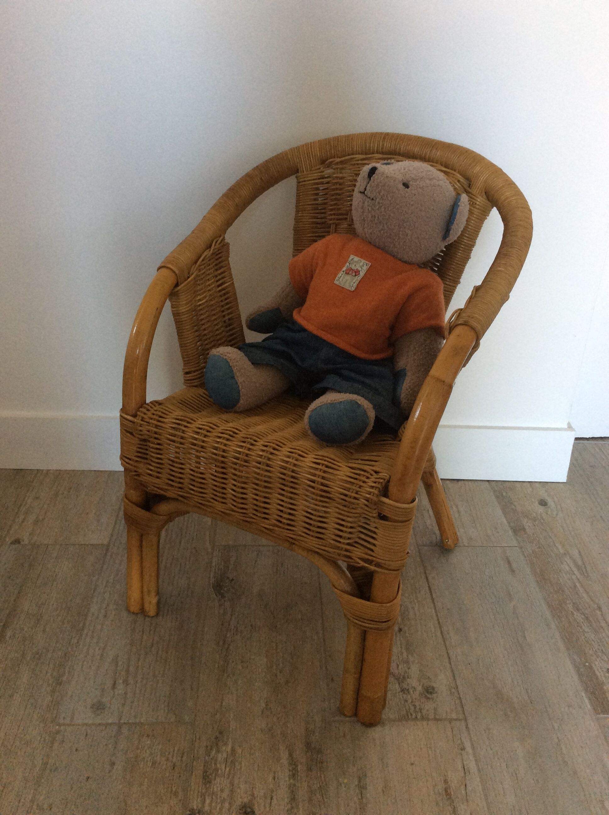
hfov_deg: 44.1
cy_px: 408
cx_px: 304
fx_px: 753
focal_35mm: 32
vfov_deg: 56.9
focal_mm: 3.3
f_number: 2.4
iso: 80
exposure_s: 1/25
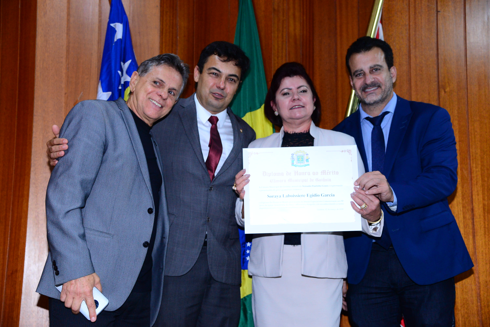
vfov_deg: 26.0
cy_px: 164
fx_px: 708
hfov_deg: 38.2
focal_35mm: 52
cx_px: 245
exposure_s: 1/125
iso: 2500
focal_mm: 52
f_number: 4.5
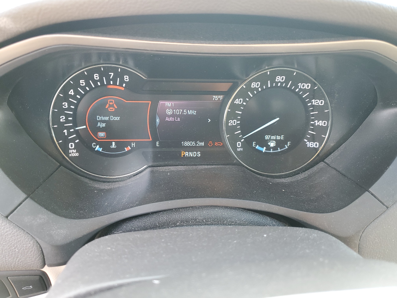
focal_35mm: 26
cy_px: 149
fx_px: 298
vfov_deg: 53.1
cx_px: 198
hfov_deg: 67.3
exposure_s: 1/60.2
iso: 86
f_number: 1.5
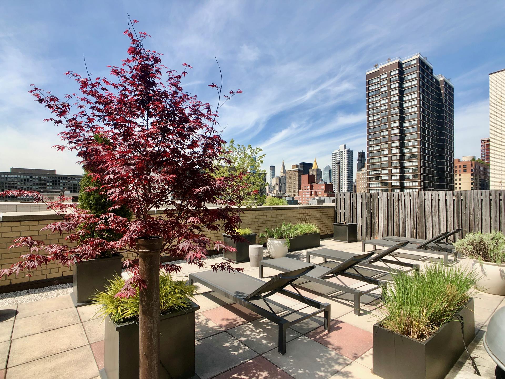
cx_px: 252
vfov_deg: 49.7
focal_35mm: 28
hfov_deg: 63.4
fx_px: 408
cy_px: 190
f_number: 1.8
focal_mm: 4
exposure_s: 1/1799
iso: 20
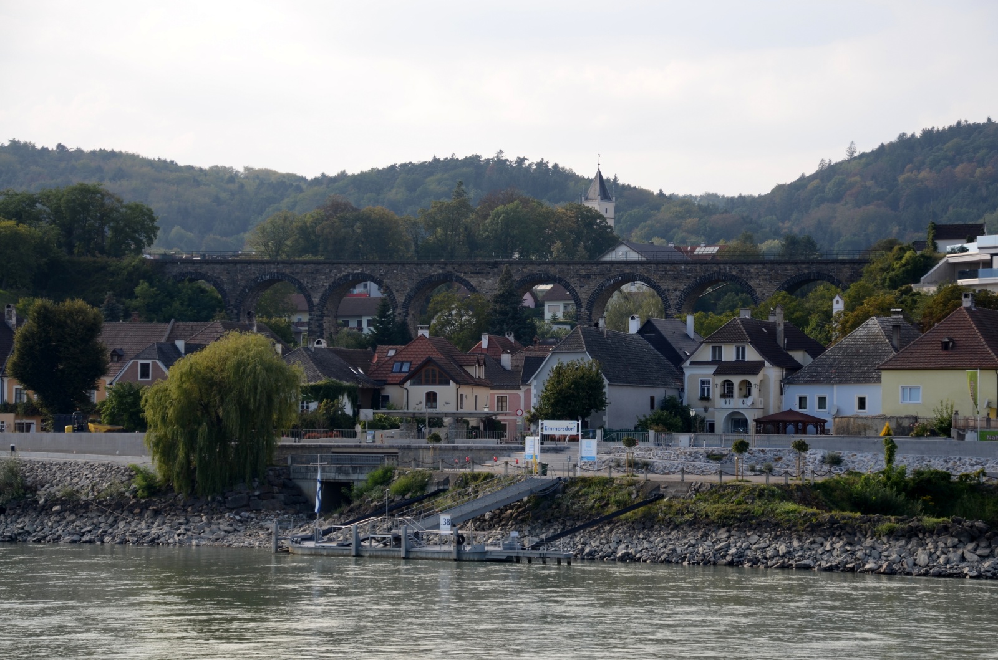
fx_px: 3319
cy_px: 330
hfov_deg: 17.1
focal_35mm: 120
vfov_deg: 11.4
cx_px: 499
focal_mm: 80
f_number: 5
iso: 100
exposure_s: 1/320
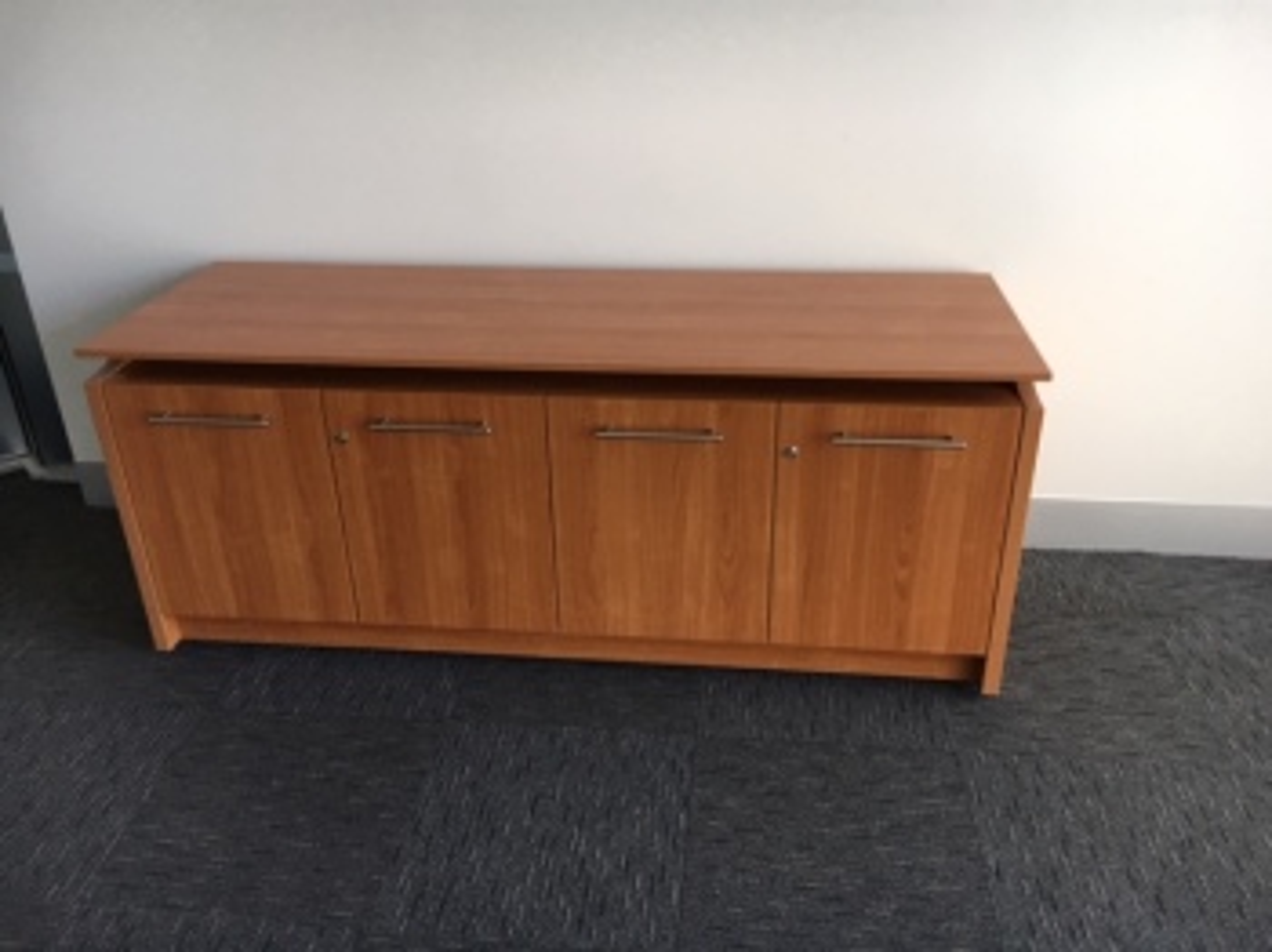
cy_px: 476
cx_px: 636
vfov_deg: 48.2
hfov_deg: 61.7
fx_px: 1065
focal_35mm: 29
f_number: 2.2
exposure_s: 1/33
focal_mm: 4.15
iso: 50
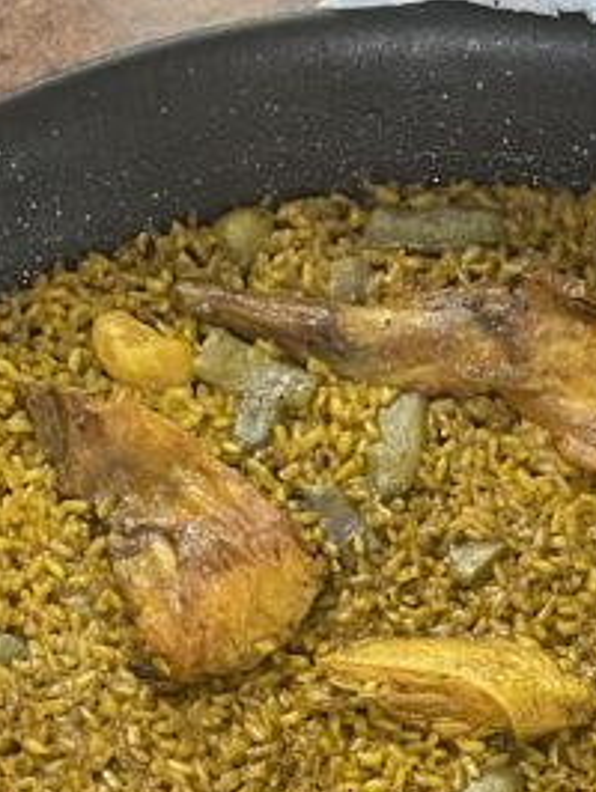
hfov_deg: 14.8
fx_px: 2292
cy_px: 997
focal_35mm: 100
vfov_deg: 18.4
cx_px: 396
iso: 500
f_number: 1.5
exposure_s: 1/33
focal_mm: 5.7
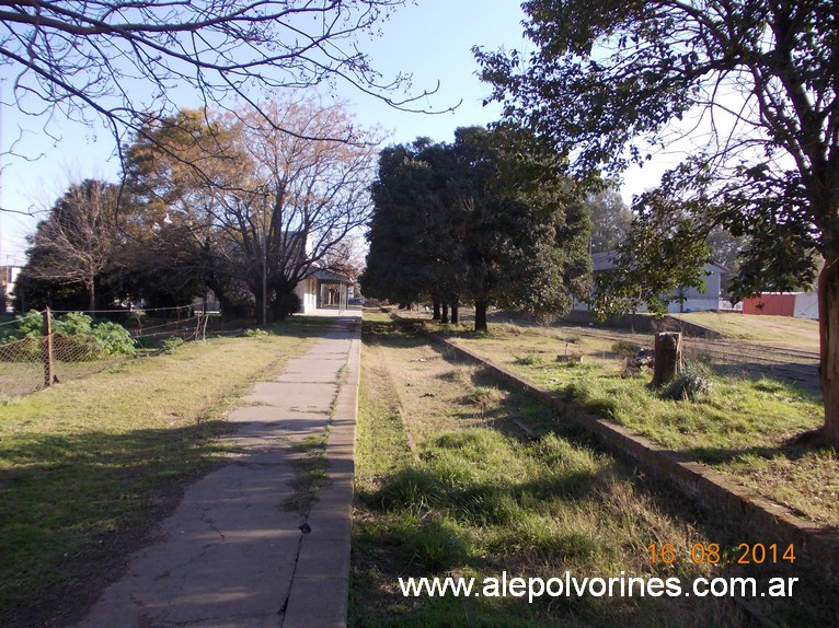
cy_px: 314
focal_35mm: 28
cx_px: 420
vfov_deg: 49.7
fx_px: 678
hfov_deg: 63.5
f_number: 2.7
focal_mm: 4
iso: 80
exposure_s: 1/500
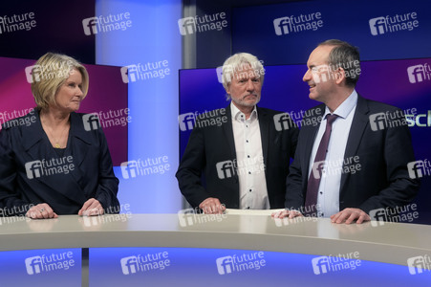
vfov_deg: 29.8
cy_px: 144
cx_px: 216
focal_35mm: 45
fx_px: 538
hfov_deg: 43.6
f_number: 3.2
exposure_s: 1/125
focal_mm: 30
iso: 640
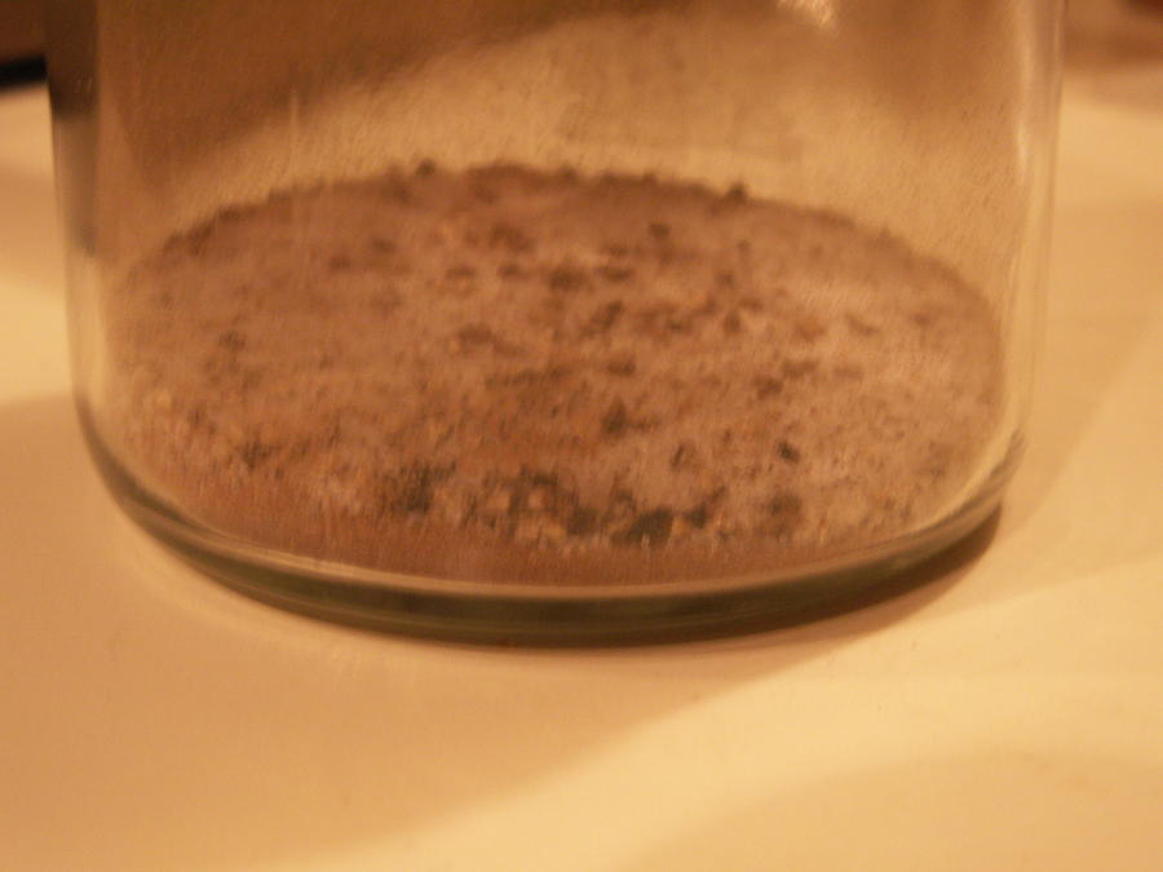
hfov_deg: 31.2
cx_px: 582
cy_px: 436
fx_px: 2083
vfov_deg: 23.7
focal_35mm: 62
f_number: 3.2
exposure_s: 1/10
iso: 160
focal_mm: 10.28
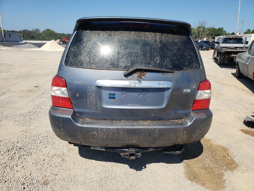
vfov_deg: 53.1
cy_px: 96
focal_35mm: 26
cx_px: 127
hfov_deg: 67.3
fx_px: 191
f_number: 1.5
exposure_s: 1/3333
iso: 50
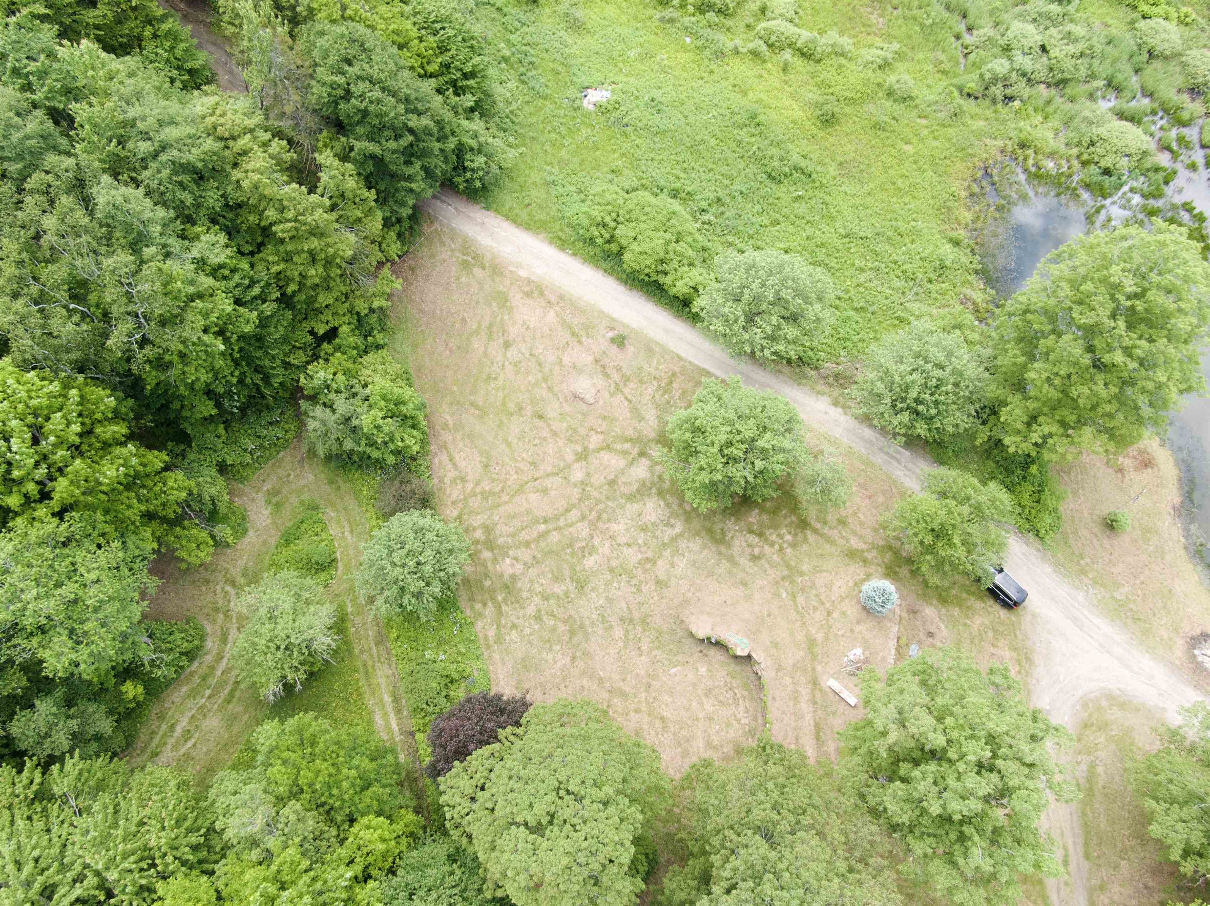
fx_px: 909
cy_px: 453
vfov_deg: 53.0
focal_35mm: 26
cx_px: 605
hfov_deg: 67.3
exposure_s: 1/240
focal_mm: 4.68
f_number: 2.9
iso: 100
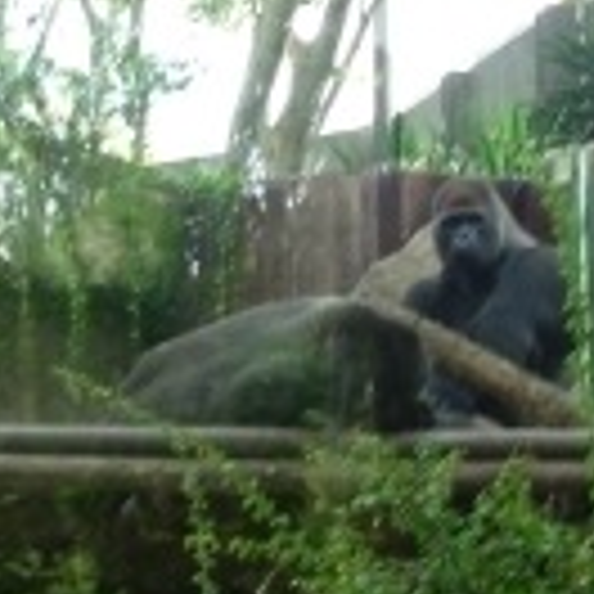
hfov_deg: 11.4
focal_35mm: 153
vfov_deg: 11.4
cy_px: 72
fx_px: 2970
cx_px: 324
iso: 50
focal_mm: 6.3
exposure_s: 1/49.4
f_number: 2.9
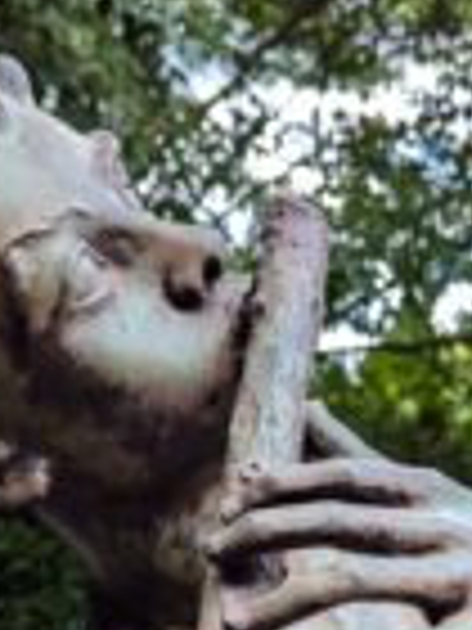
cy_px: 630
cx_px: 319
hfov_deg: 20.4
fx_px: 1309
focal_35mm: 72
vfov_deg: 25.7
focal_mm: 6.81
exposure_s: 1/456
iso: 58
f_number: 1.85
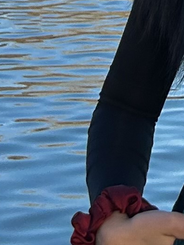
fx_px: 1417
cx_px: 567
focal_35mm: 200
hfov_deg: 6.7
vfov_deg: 8.8
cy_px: -368
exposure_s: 1/1698
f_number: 1.5
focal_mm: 5.7
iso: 50
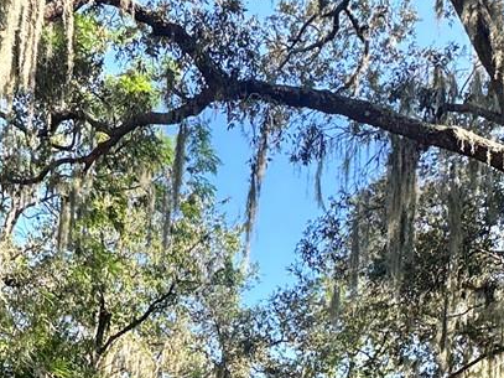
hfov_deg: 34.8
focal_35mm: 55
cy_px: 600
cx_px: 191
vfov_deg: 21.3
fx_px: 801
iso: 40
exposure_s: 1/150
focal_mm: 2.22
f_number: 2.2
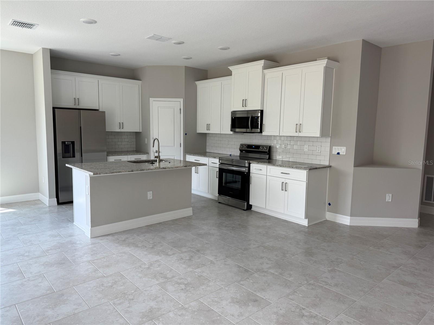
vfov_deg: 56.8
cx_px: 217
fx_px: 301
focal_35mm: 24
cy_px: 162
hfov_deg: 71.6
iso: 50
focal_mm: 6.76
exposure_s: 1/127
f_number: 1.78
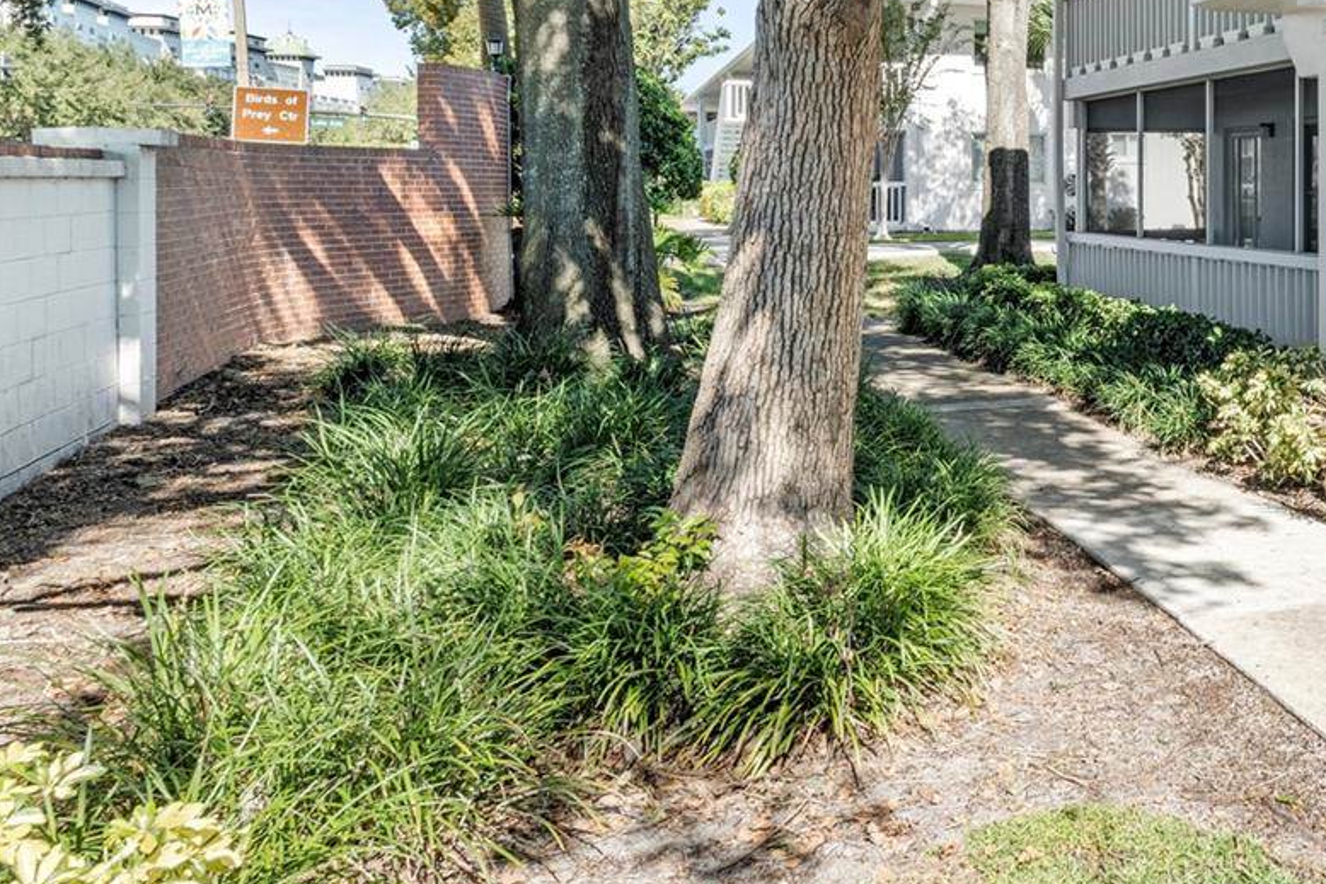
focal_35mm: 38
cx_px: 1297
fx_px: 1401
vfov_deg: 34.0
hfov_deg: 44.0
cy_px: 177
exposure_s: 1/50
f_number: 11
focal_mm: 18.5
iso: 400
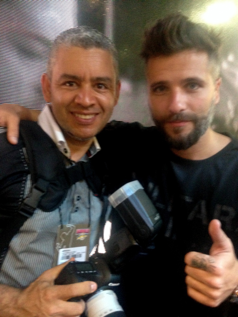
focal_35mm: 33
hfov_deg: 42.9
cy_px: 158
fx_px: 303
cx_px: 119
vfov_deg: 55.4
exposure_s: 1/17
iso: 400
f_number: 2.4
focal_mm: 4.12
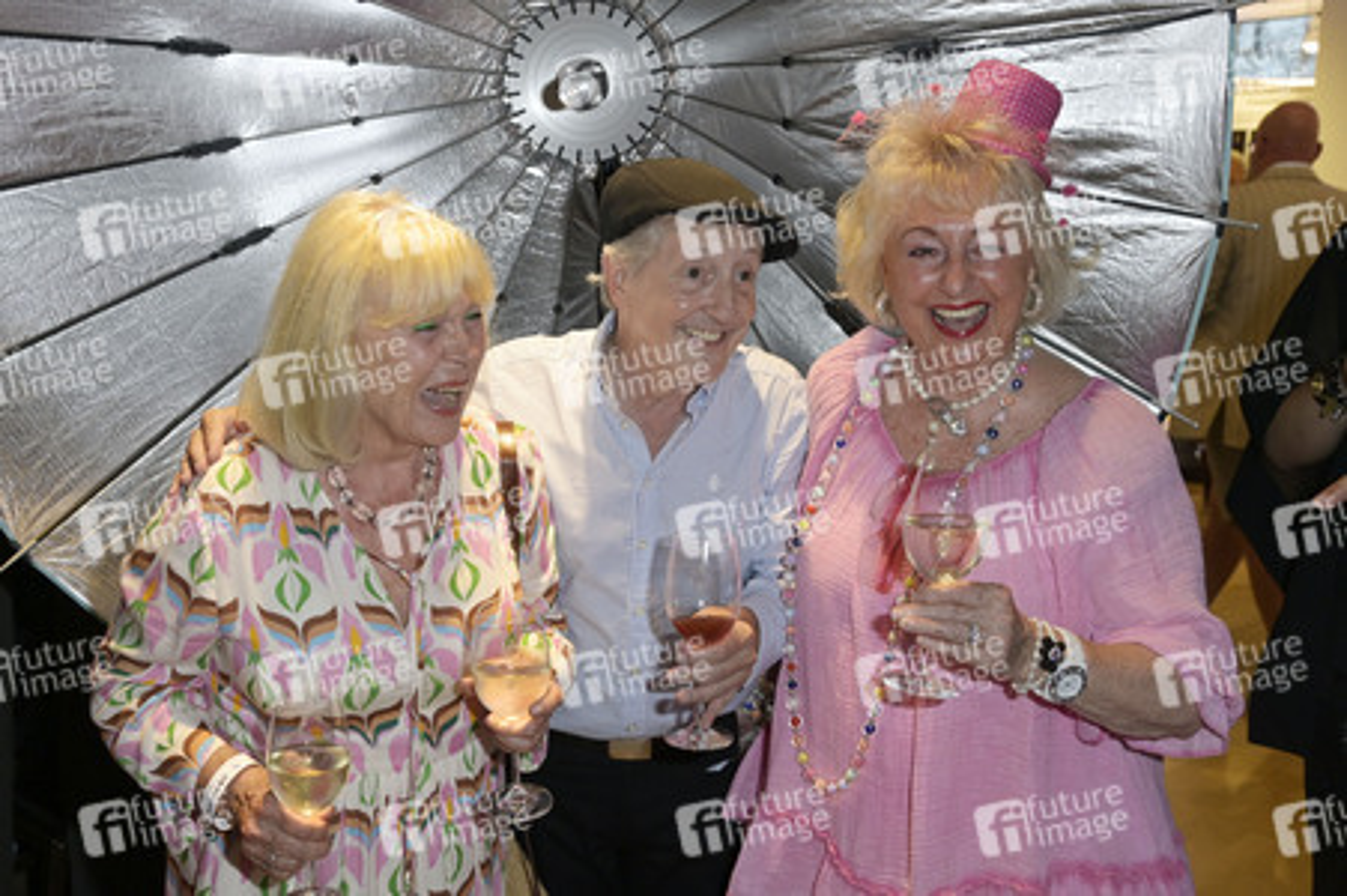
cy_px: 448
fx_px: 1421
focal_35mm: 38
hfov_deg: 50.7
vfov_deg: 35.0
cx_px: 674
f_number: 5
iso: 1600
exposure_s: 1/200
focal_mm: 38
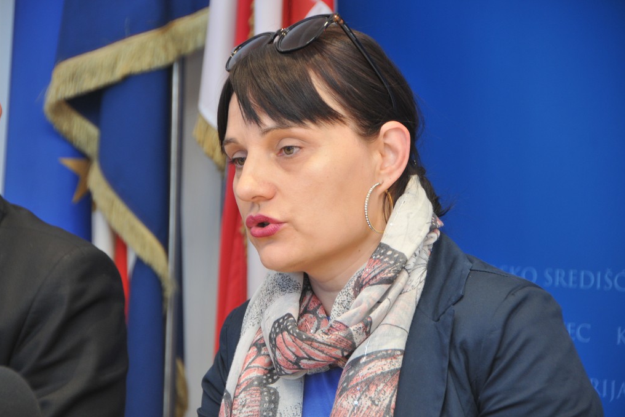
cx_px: 312
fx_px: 2752
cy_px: 208
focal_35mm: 159
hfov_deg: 13.0
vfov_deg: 8.7
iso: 400
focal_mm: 105
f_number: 5.3
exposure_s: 1/30
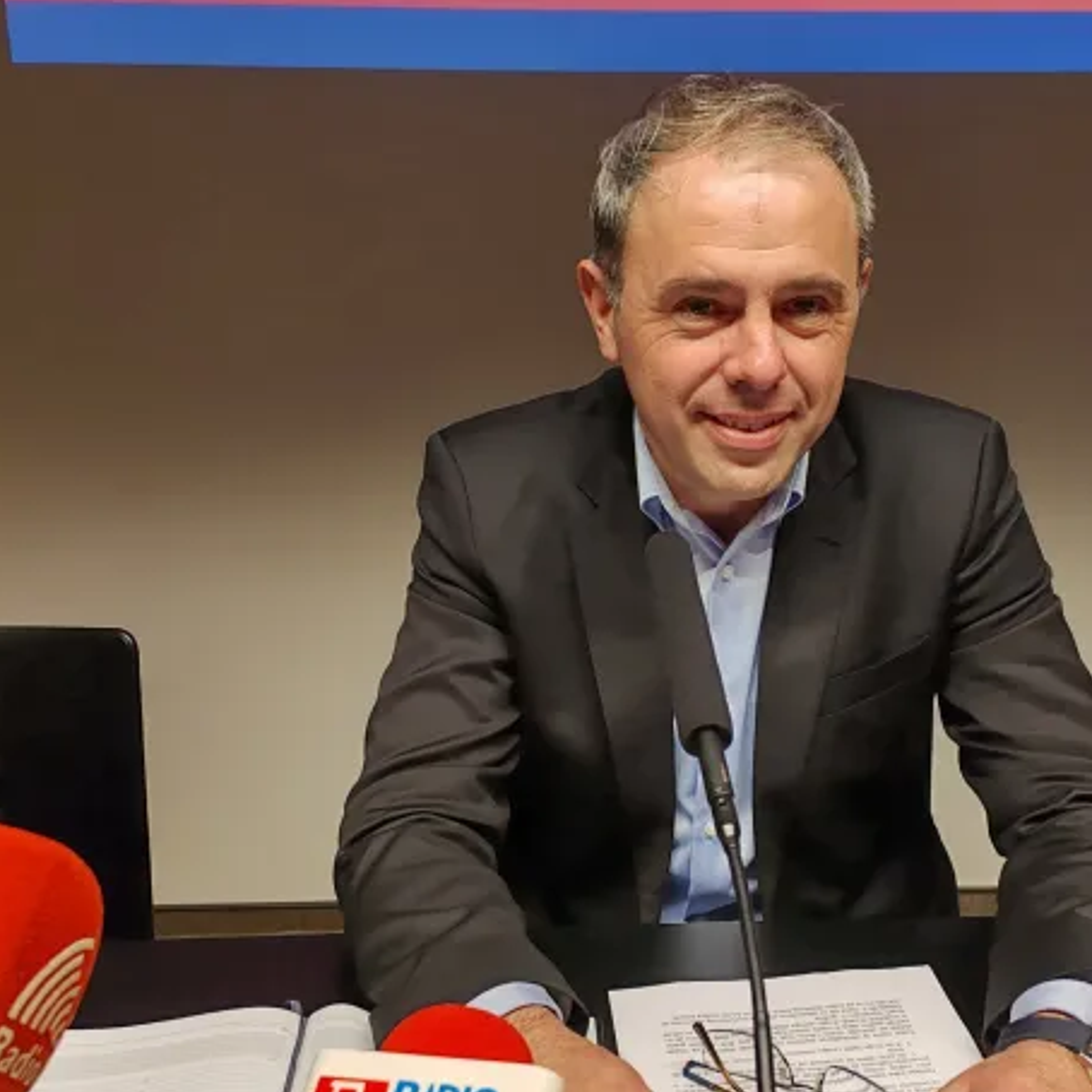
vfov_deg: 40.9
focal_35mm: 41
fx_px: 1463
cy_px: 540
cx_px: 666
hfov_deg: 40.7
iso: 640
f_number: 1.9
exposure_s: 1/100
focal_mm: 6.12
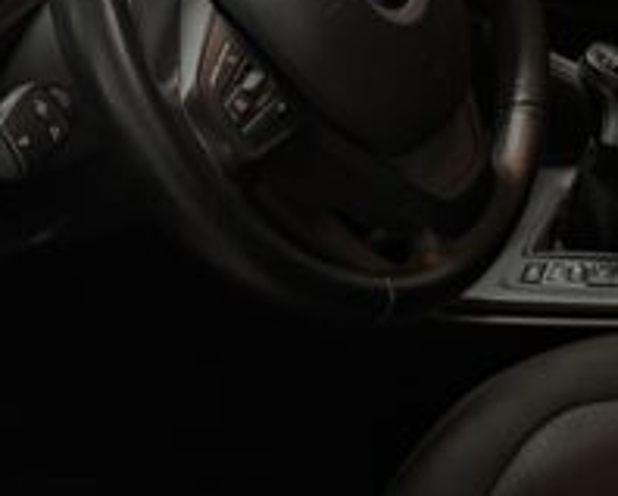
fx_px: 1722
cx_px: 765
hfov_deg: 19.1
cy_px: -14
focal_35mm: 94
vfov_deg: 16.0
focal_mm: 6.76
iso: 640
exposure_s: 1/33
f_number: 1.78
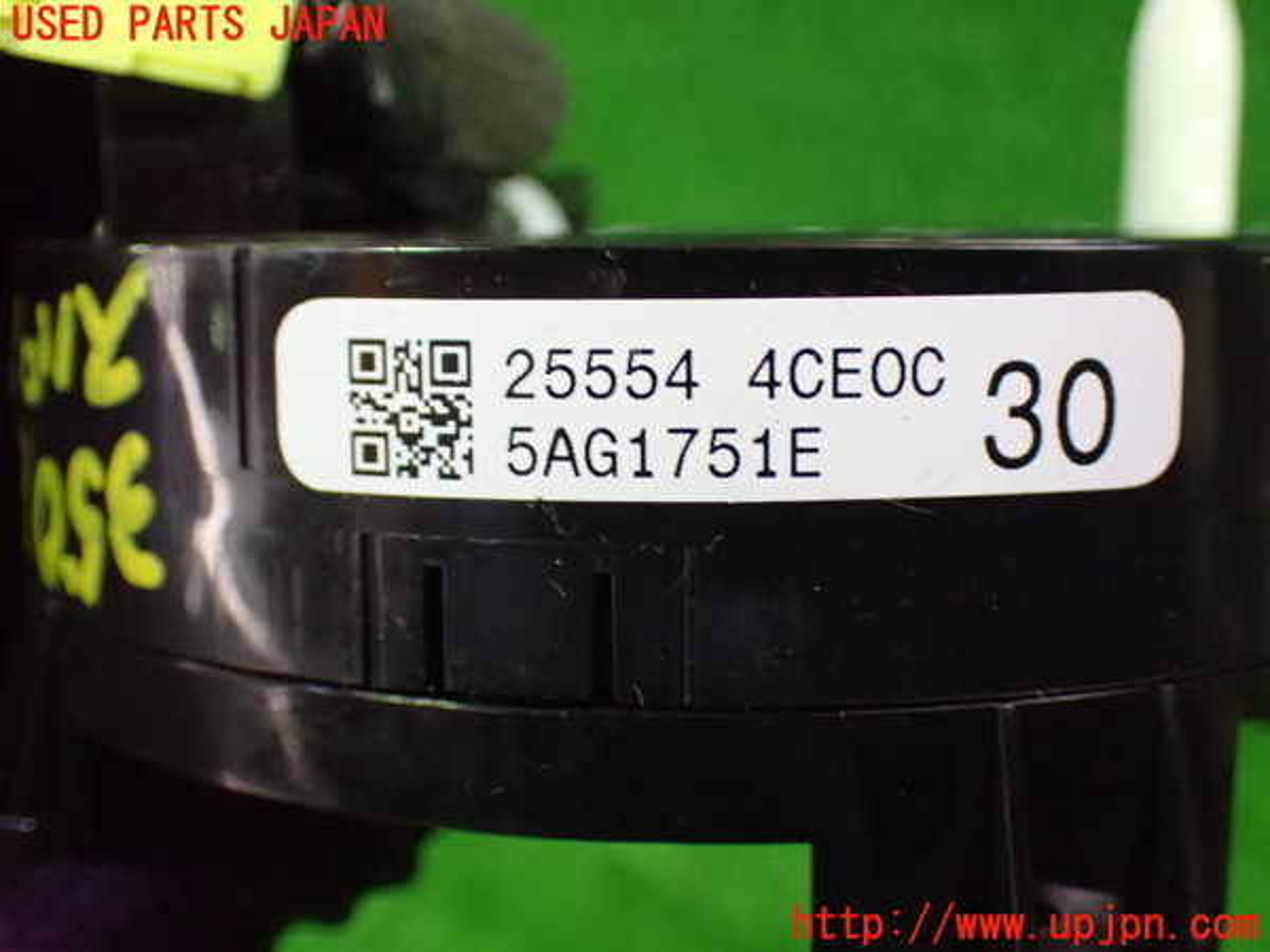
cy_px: 476
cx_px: 635
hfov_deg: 42.9
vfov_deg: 32.9
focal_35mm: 44
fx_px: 1614
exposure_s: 1/40
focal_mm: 7.84
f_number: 2.9
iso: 1250
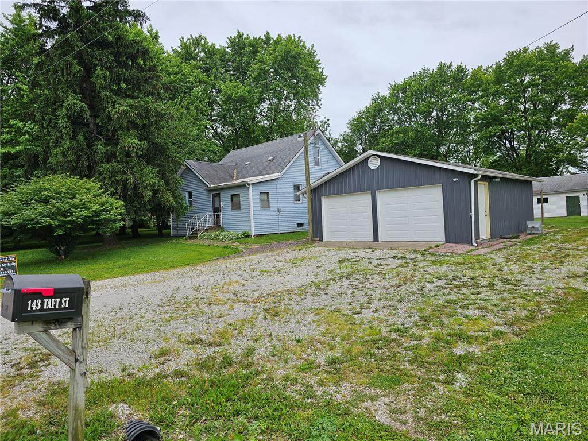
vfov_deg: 58.9
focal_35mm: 23
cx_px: 294
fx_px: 391
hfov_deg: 73.9
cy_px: 220
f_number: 1.7
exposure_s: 1/135
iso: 10
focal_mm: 6.3
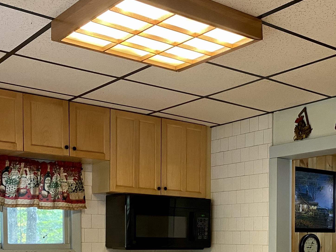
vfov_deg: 25.3
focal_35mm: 55
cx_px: 274
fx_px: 534
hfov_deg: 33.8
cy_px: 250
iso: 320
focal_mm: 4.25
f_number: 1.8
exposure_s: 1/60
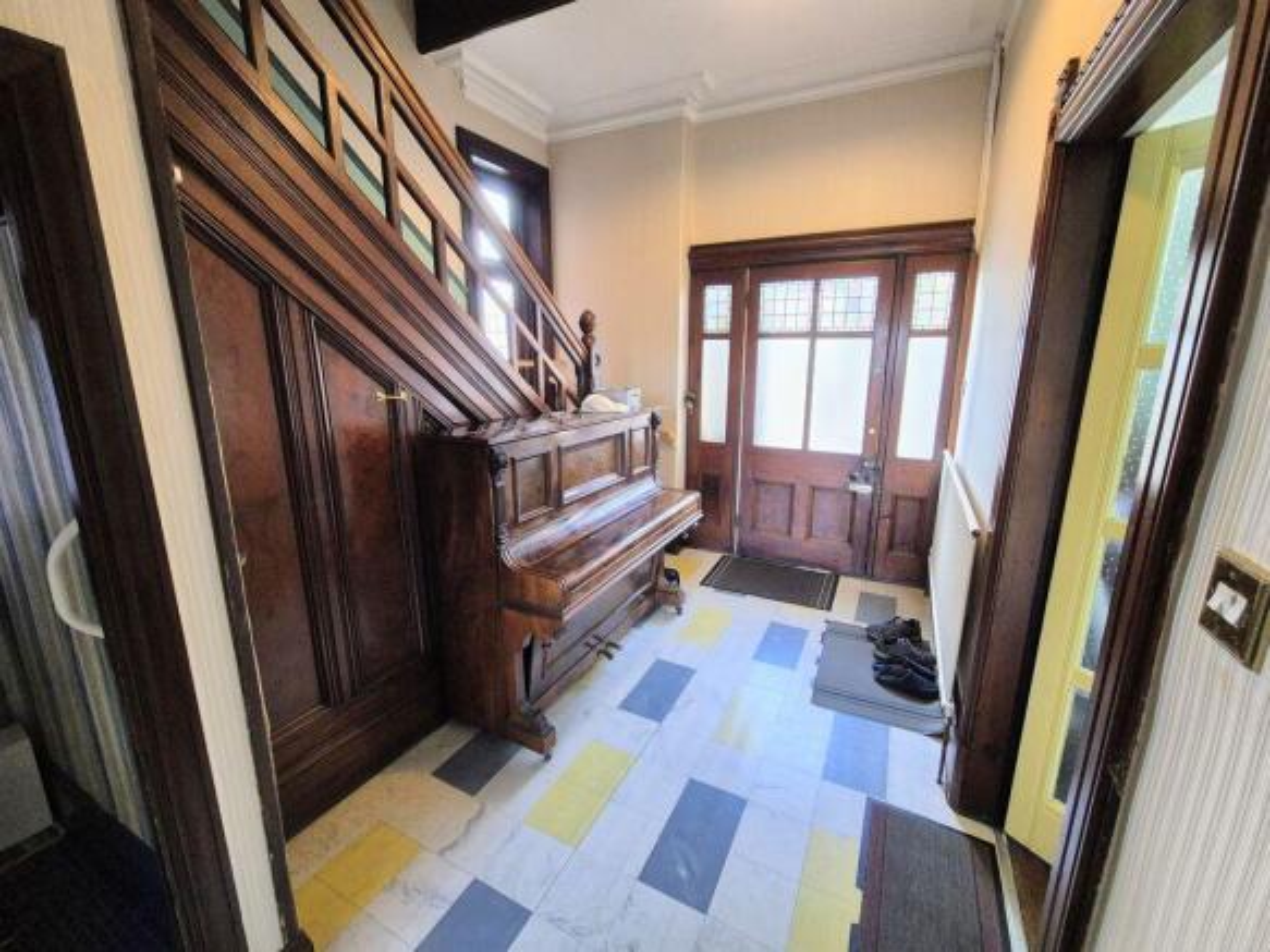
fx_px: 477
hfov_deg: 106.2
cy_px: 476
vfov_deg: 89.9
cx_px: 635
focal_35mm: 13
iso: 640
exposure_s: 1/50
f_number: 2.2
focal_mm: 2.2
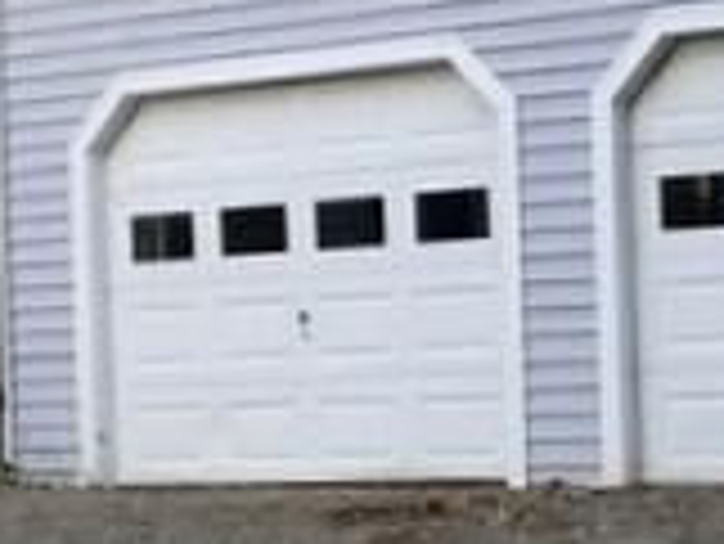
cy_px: 346
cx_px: 643
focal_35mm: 115
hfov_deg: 16.9
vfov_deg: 12.9
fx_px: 2407
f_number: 2.2
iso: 80
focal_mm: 4.15
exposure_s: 1/30
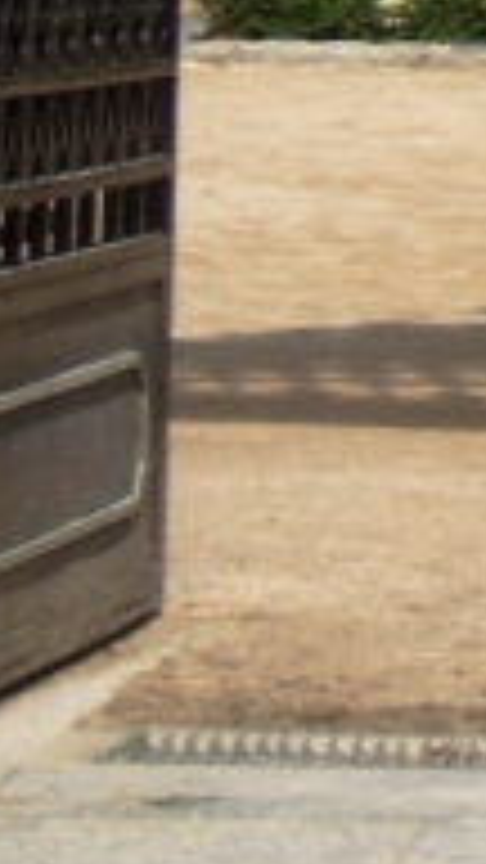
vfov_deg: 7.4
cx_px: 1458
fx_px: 6392
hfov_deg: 4.2
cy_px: -882
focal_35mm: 279
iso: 64
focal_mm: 8
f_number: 5.9
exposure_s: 1/526
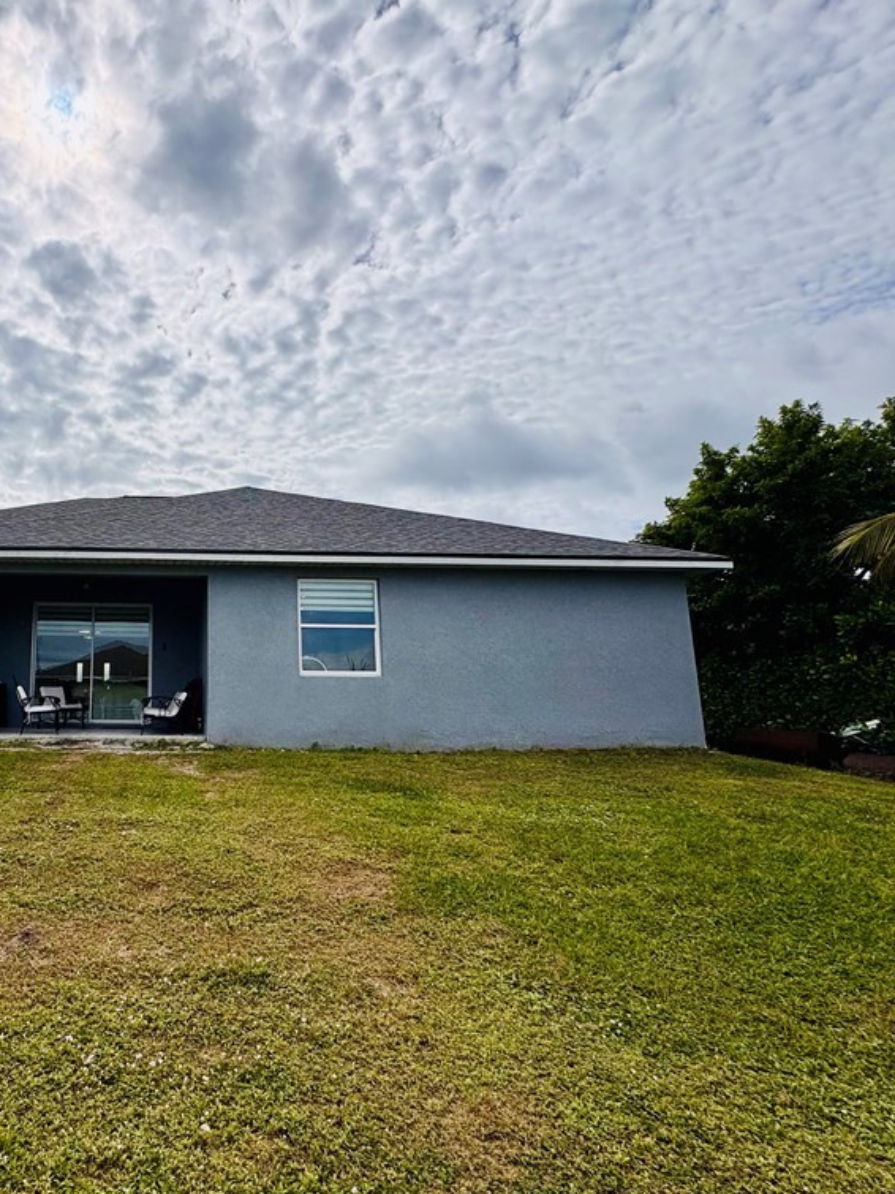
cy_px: 590
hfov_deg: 62.9
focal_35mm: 19
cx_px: 180
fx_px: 655
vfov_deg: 84.7
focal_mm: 2.22
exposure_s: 1/4630
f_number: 2.2
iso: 32
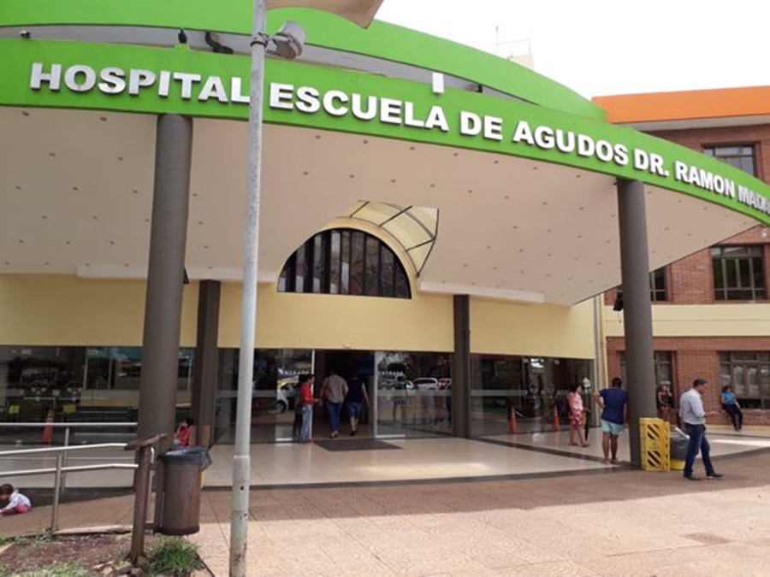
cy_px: 288
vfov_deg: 51.4
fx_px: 601
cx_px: 385
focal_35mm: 27
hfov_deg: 65.3
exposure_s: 1/735
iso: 40
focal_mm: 3.6
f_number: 1.9
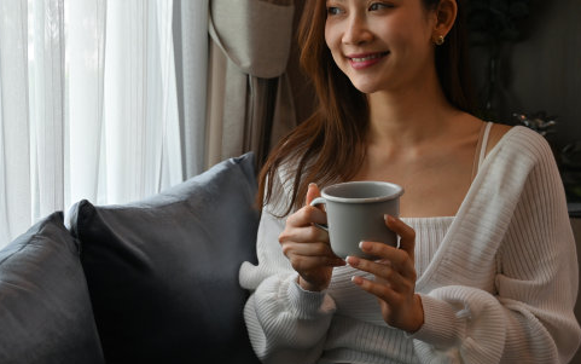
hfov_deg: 35.7
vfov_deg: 22.7
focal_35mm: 57
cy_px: 150
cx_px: 309
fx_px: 903
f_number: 4
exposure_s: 1/320
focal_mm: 44
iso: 400
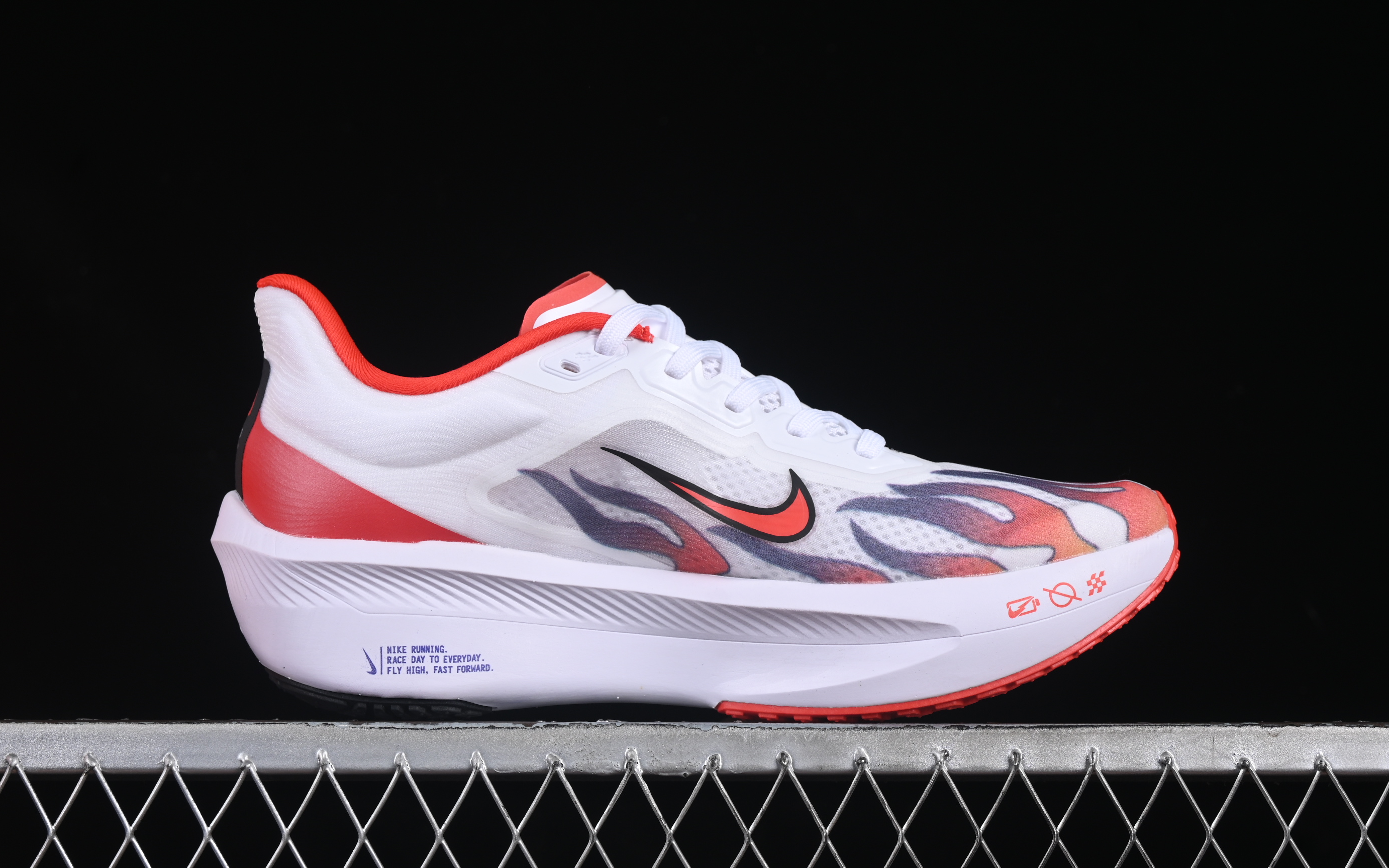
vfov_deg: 16.9
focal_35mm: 77
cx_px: 699
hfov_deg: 26.8
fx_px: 2915
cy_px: 429
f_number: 8
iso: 160
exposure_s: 1/80
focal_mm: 50
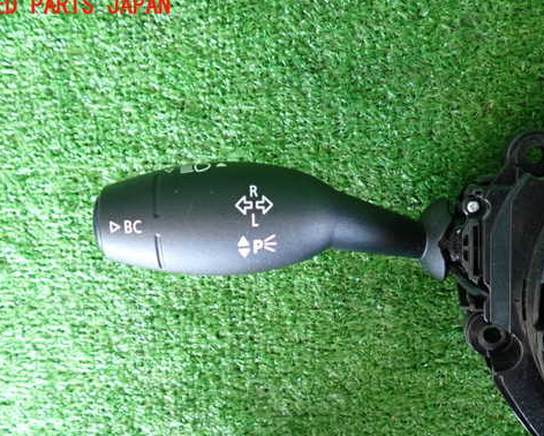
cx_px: 307
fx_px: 499
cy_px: 251
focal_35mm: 31
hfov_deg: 57.0
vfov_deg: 47.0
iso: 640
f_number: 2
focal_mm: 4.5
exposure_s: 1/80
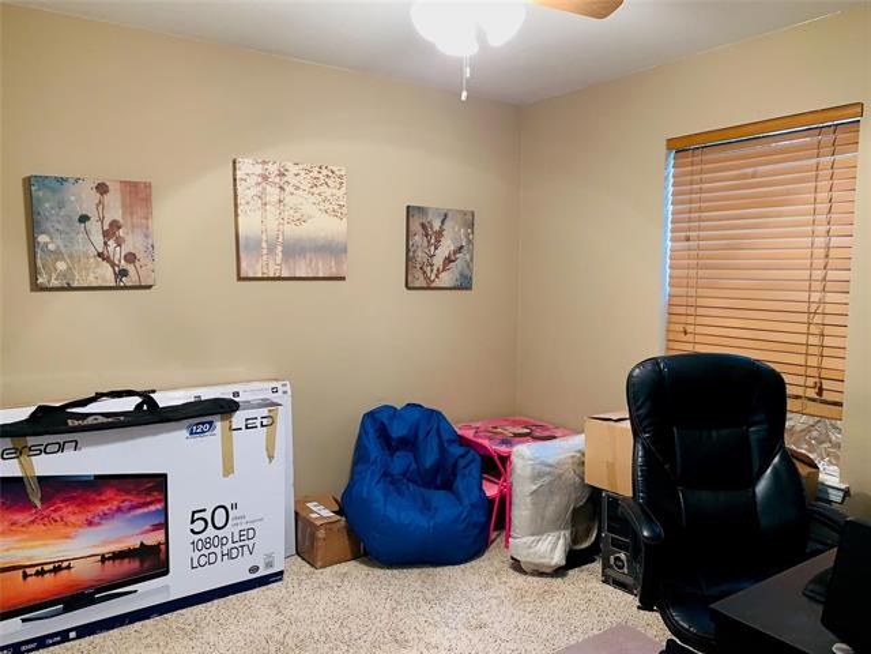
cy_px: 327
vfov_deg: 53.1
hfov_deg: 67.3
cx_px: 436
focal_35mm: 26
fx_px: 654
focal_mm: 4.25
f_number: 1.8
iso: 100
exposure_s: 1/13
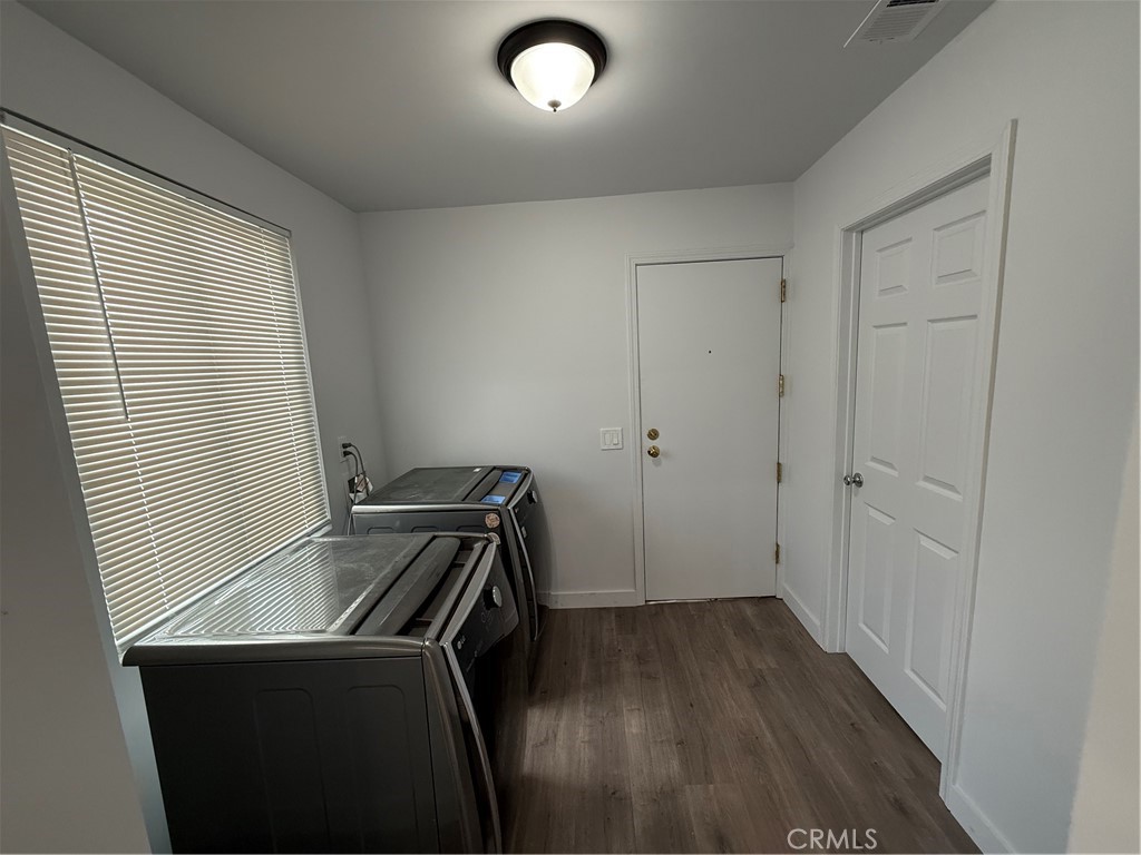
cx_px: 570
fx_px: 461
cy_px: 428
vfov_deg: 85.7
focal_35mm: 14
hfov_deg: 102.1
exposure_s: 1/60
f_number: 2.2
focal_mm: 2.22
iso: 200
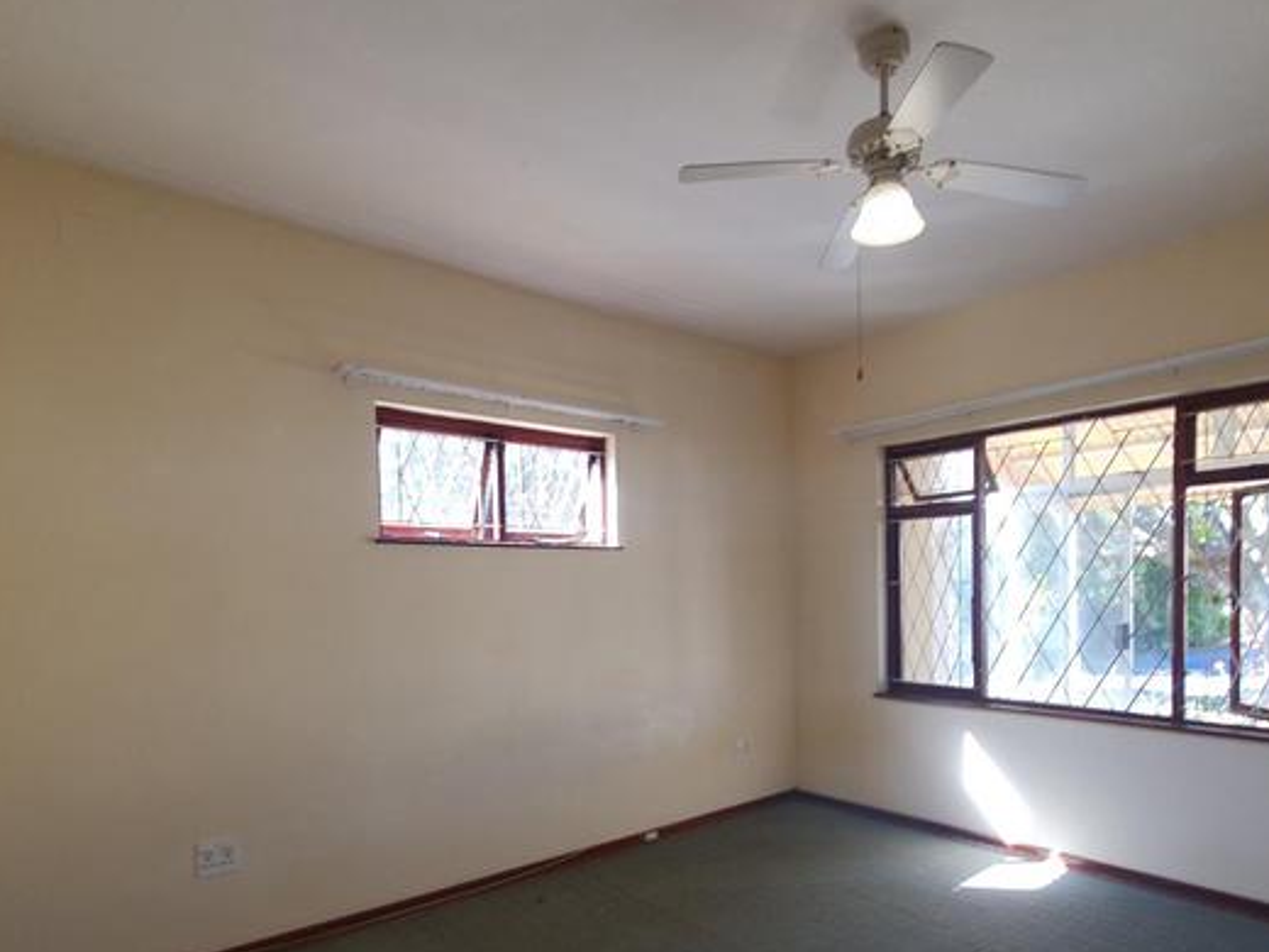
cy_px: 600
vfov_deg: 64.9
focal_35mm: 20
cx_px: 757
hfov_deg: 80.8
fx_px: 733
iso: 50
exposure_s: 1/50
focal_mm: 1.8
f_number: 2.2
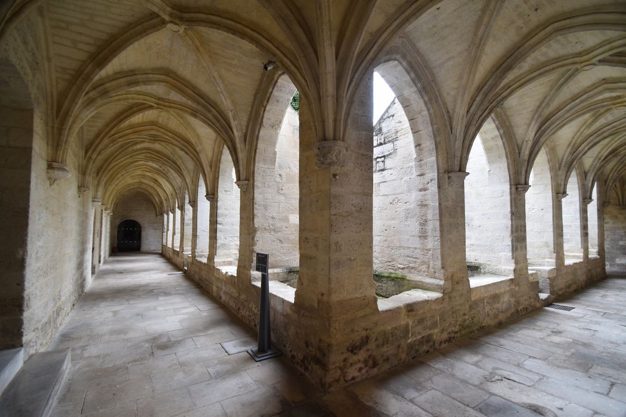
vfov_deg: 77.3
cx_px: 313
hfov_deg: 100.4
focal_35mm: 15
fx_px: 261
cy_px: 208
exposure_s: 1/80
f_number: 4.5
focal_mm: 10
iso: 400
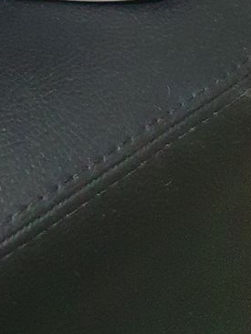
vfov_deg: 19.6
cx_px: -137
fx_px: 822
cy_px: -188
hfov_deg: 15.8
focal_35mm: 85
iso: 640
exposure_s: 1/40
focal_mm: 4.32
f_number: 1.5
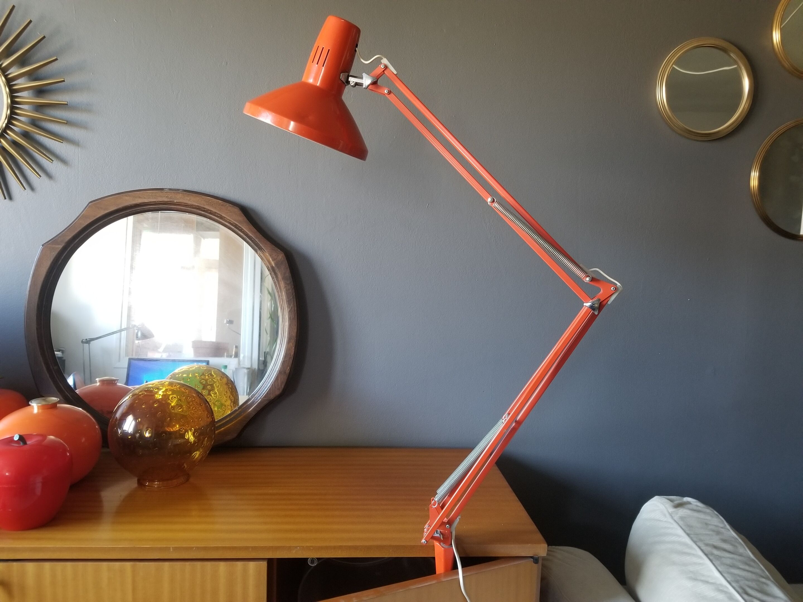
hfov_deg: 67.3
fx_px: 603
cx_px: 402
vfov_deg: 53.1
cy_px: 301
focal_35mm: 26
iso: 200
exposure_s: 1/29
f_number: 1.7
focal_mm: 4.25
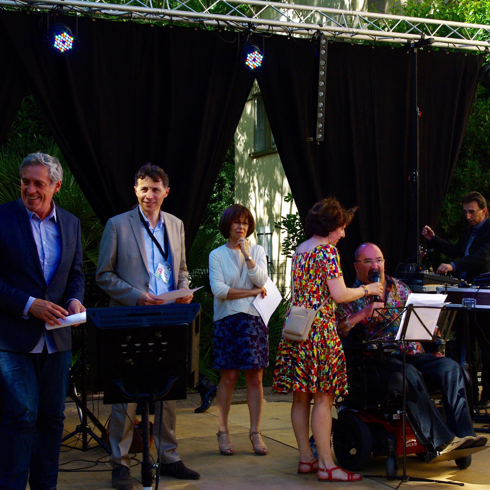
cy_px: 244
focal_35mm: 63
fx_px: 1009
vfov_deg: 27.3
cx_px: 292
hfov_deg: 27.2
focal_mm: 32.5
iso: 400
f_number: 8
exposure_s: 1/180
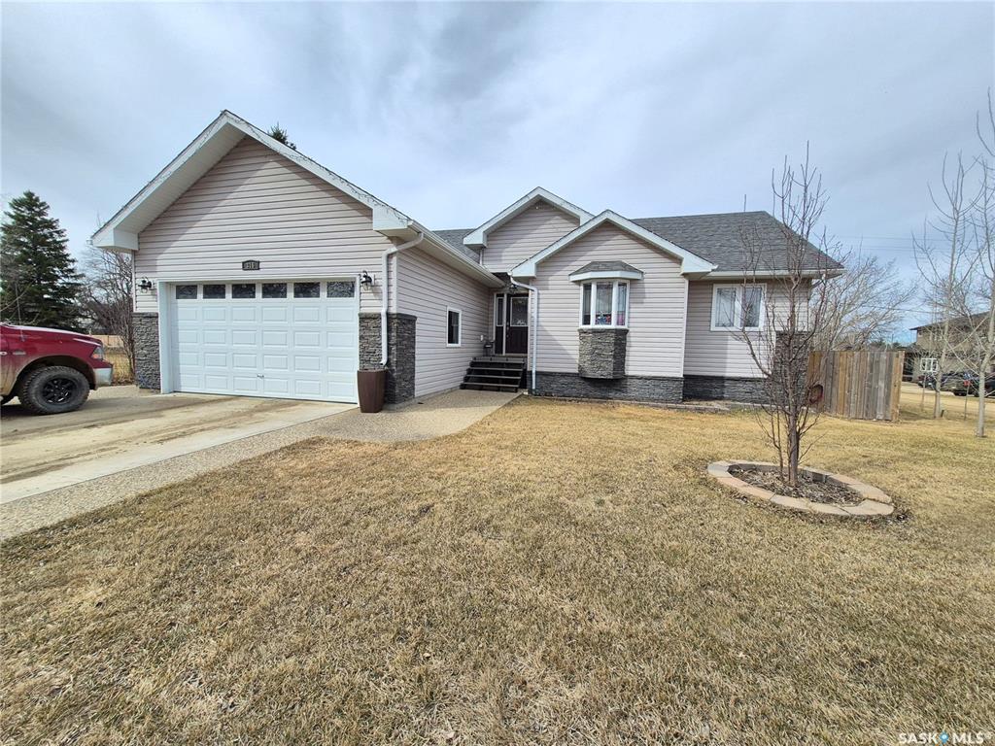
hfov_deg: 106.2
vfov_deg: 89.9
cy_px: 373
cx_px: 498
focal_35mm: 13
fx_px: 374
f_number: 2.2
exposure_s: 1/982
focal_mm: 1.74
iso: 50
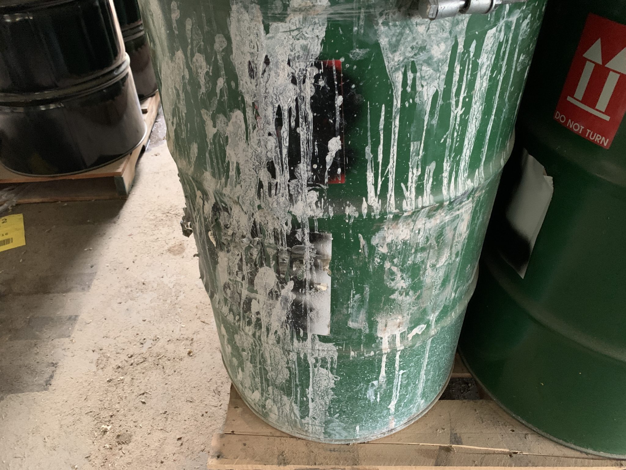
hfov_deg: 67.3
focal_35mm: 26
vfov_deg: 53.1
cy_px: 235
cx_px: 313
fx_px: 470
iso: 640
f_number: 1.8
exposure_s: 1/30
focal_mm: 4.25
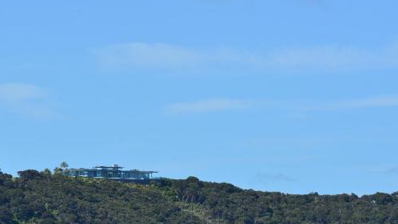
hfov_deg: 6.7
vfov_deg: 3.8
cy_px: 150
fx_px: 3398
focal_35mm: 322
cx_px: 141
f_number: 11
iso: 250
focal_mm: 185
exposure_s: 1/500
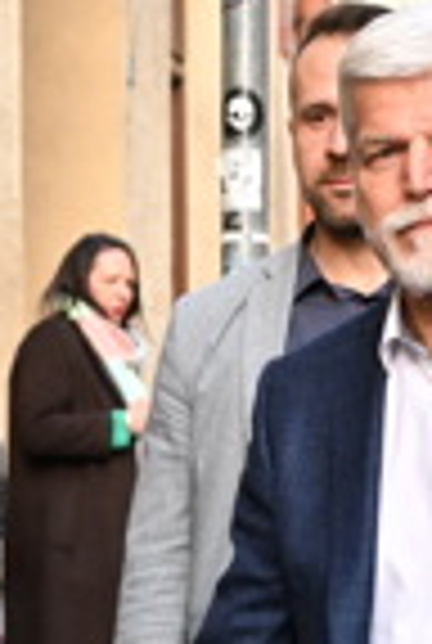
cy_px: 878
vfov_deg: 11.2
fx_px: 3188
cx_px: 562
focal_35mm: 178
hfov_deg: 7.7
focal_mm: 37
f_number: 4.5
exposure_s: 1/320
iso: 1600
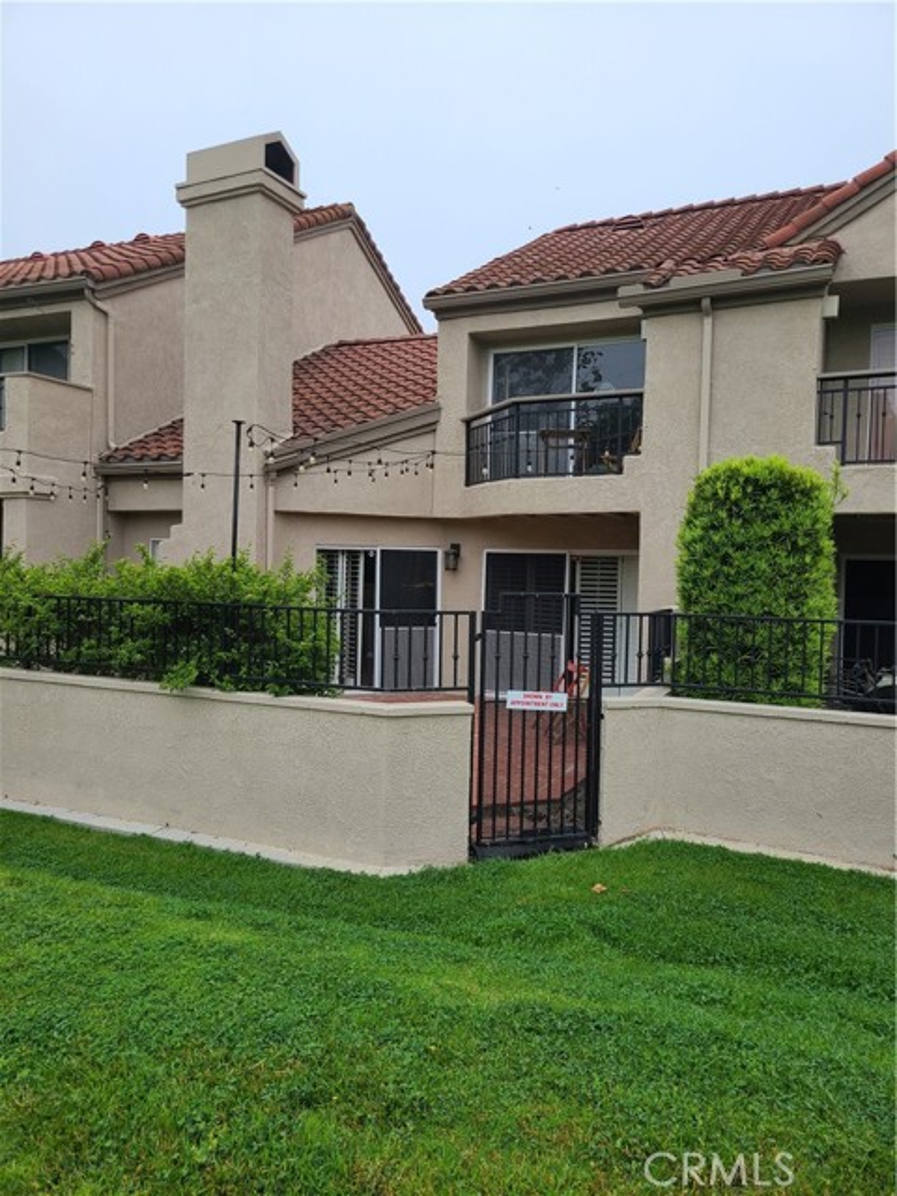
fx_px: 898
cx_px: 448
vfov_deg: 67.3
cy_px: 598
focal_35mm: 26
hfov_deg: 53.1
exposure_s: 1/536
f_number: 1.8
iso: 40
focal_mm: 5.4
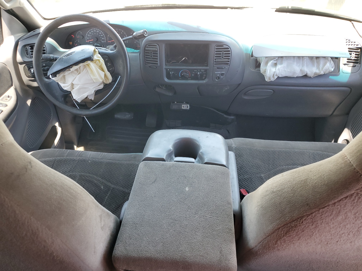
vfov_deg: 53.1
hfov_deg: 67.3
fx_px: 272
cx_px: 181
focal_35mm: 26
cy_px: 136
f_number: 1.5
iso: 70
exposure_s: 1/120
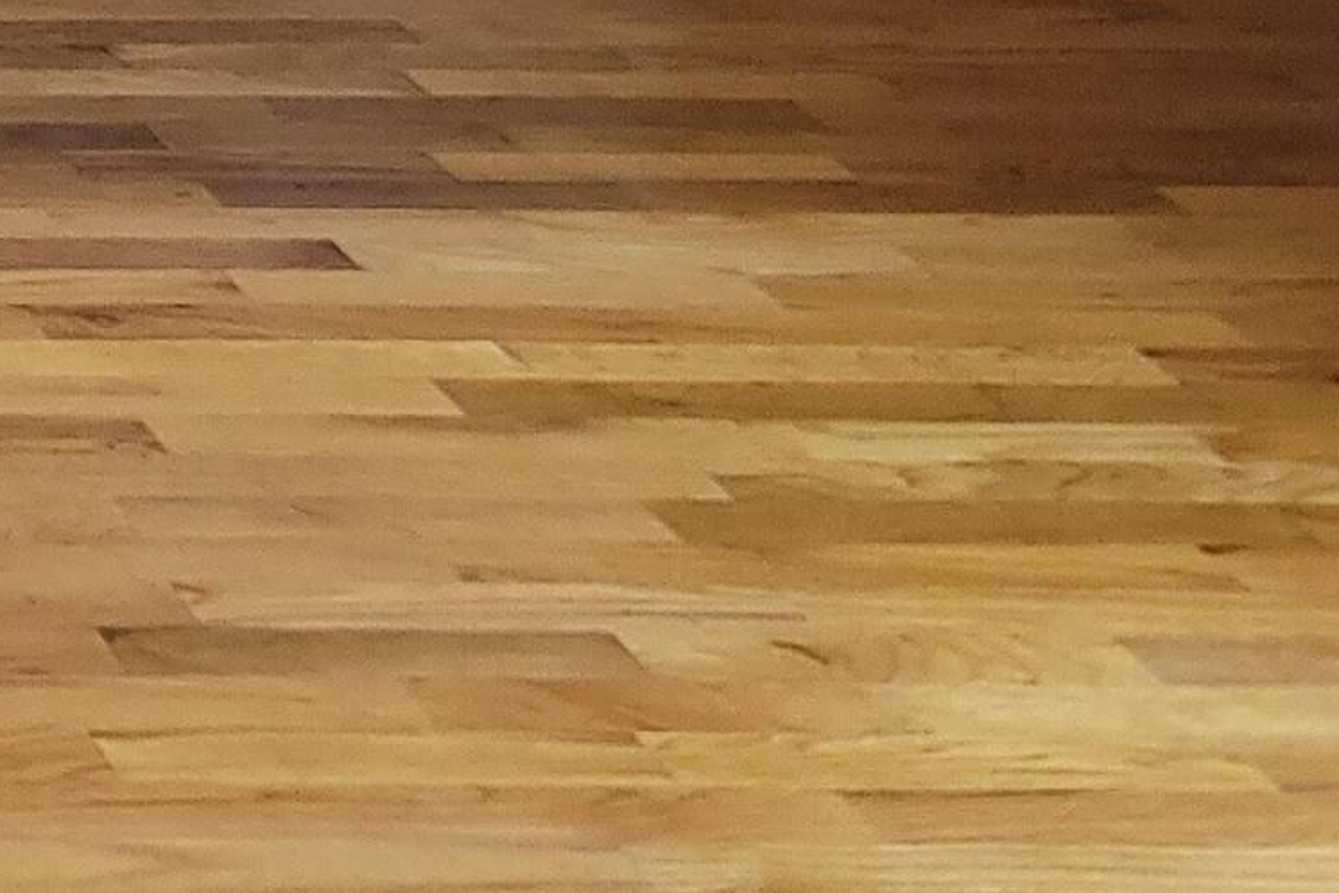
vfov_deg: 12.3
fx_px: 3979
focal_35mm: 107
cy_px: -403
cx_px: -1387
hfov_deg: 15.2
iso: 125
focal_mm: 7
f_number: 1.8
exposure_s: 1/40
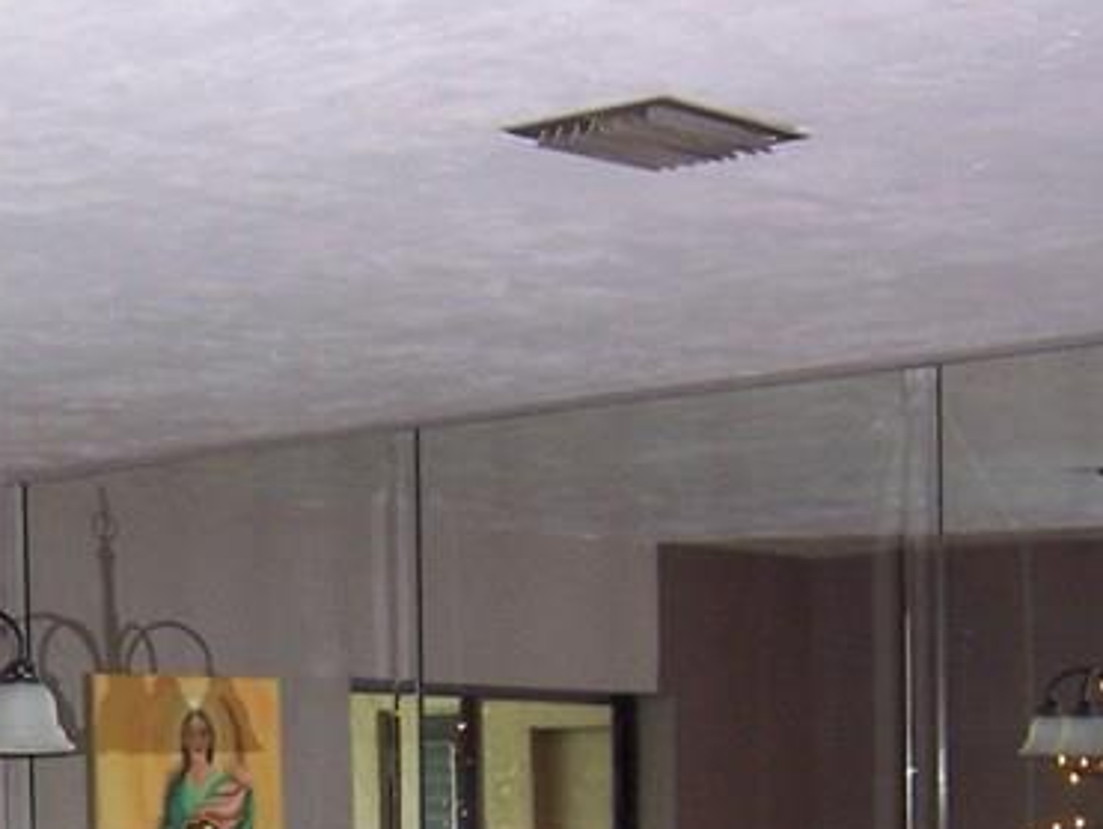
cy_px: 1010
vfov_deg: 15.6
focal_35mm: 91
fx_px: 2902
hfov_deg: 20.6
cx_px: -80
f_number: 2.8
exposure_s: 1/60
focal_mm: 5.5
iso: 140
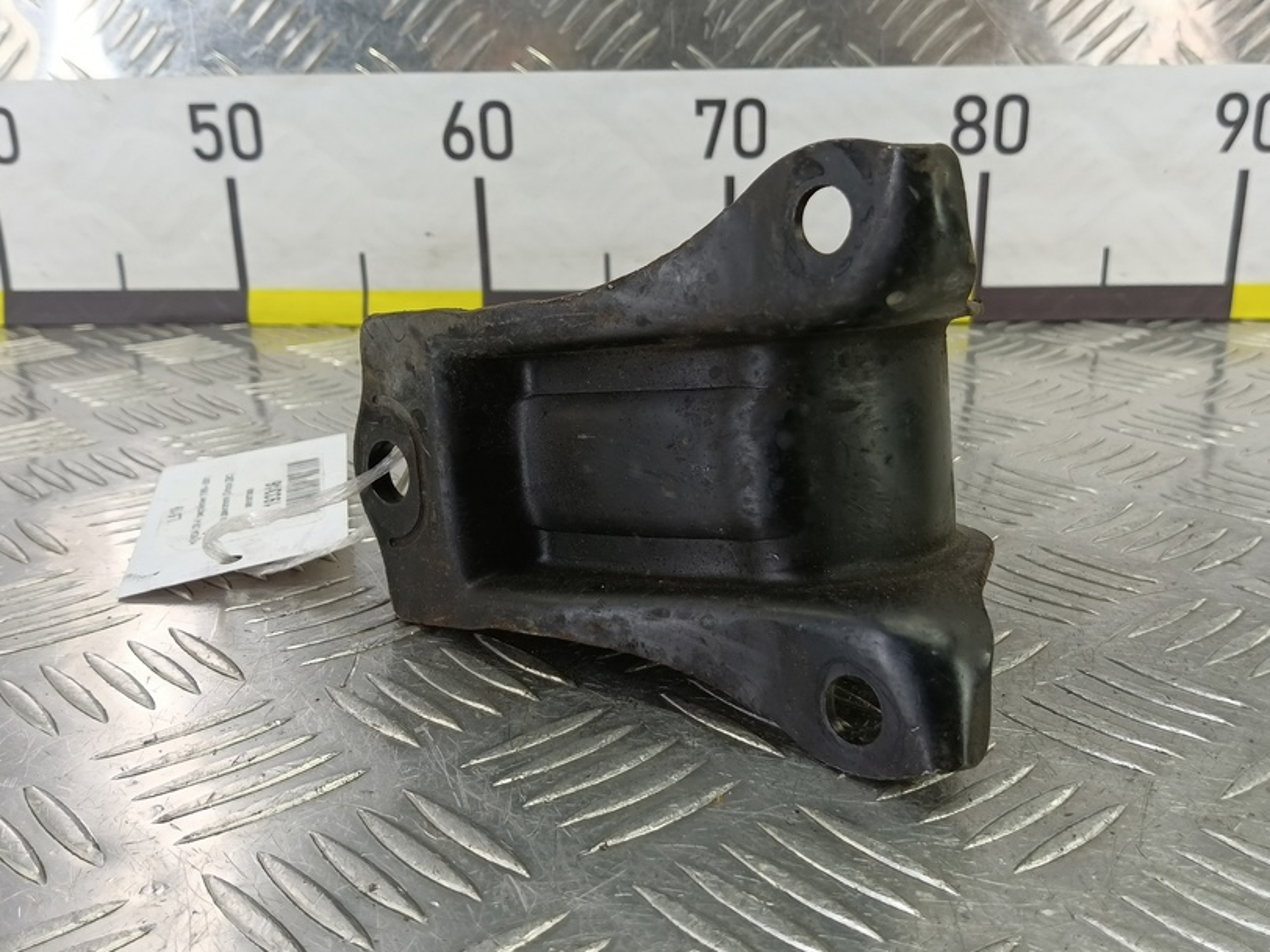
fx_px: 1064
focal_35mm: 29
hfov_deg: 61.6
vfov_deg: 48.2
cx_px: 680
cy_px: 514
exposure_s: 1/50
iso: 140
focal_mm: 4.11
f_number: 1.6
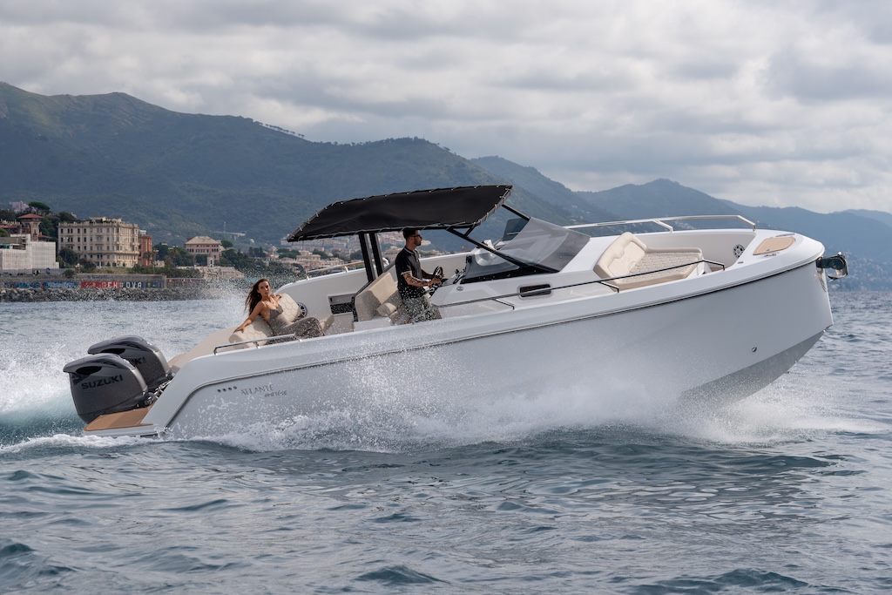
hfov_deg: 21.5
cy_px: 298
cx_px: 446
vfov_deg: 14.4
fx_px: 2354
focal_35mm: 95
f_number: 7.1
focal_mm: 95
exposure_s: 1/2500
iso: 500
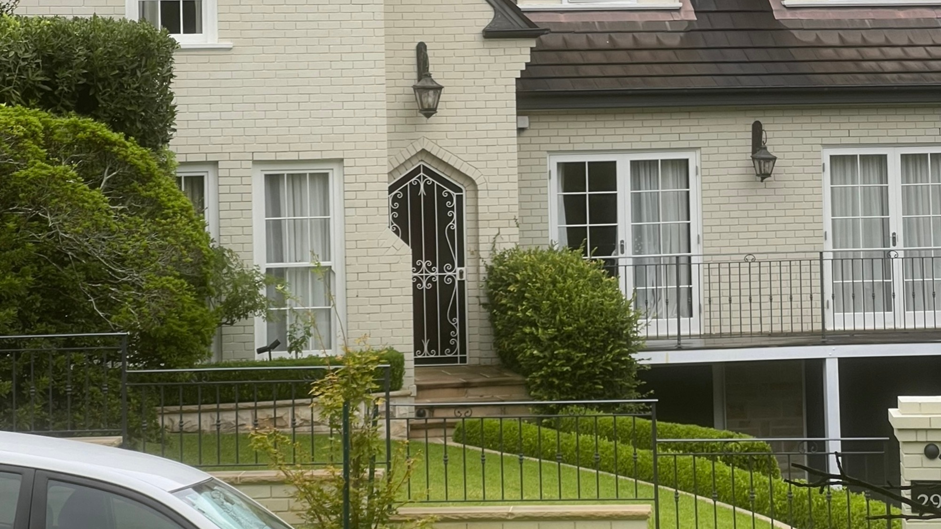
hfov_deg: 19.1
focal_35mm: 112
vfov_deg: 10.7
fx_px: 2795
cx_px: 470
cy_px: -1
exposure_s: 1/125
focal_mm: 9
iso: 32
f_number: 2.8
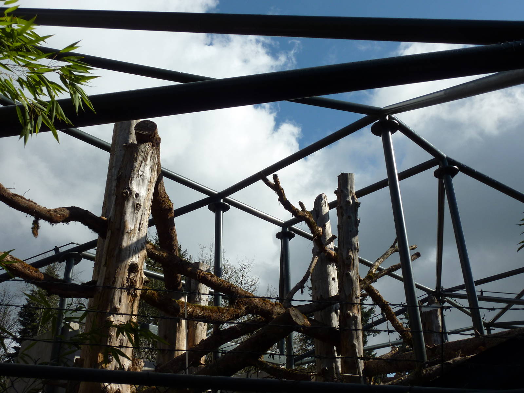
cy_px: 196
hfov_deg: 52.6
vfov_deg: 40.7
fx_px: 530
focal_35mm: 35
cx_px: 262
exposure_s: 1/640
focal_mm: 5.7
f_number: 5
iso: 80
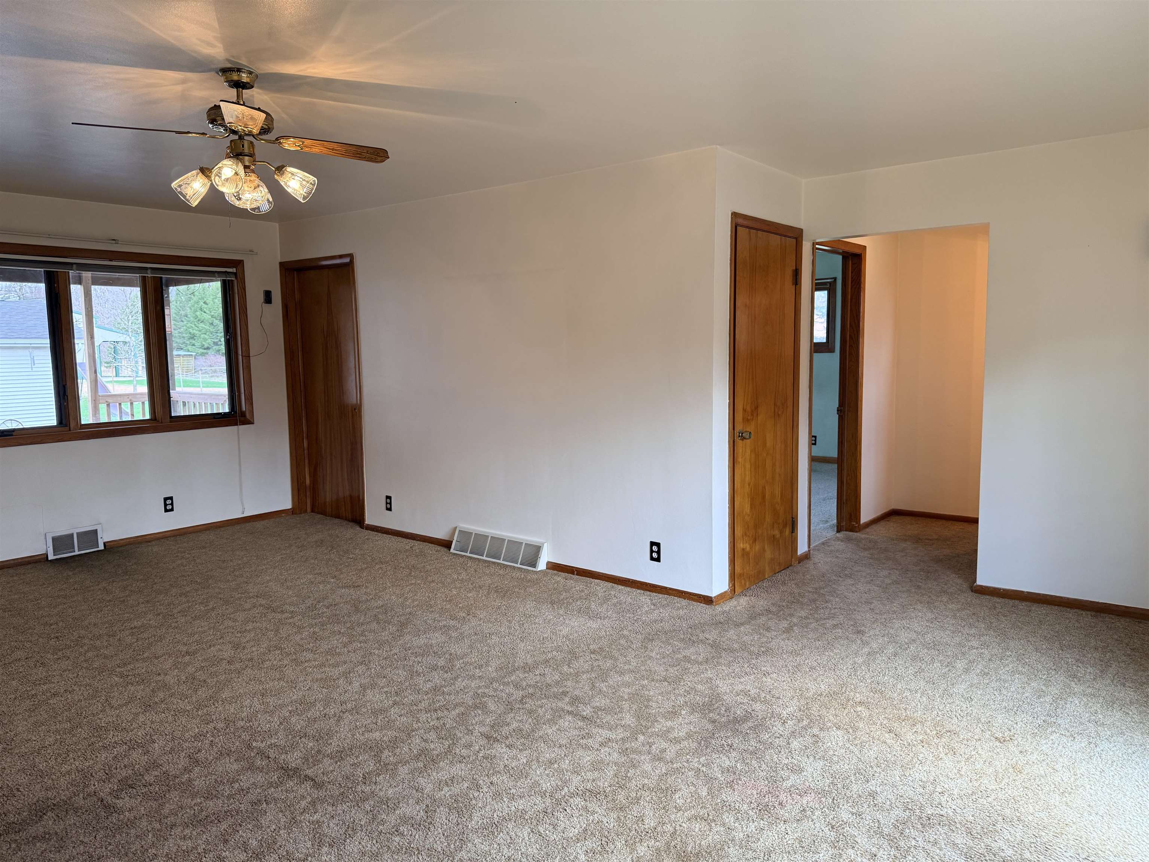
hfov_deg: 71.6
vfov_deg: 56.8
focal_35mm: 24
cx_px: 574
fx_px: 797
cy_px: 431
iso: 125
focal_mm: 6.76
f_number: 1.78
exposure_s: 1/141
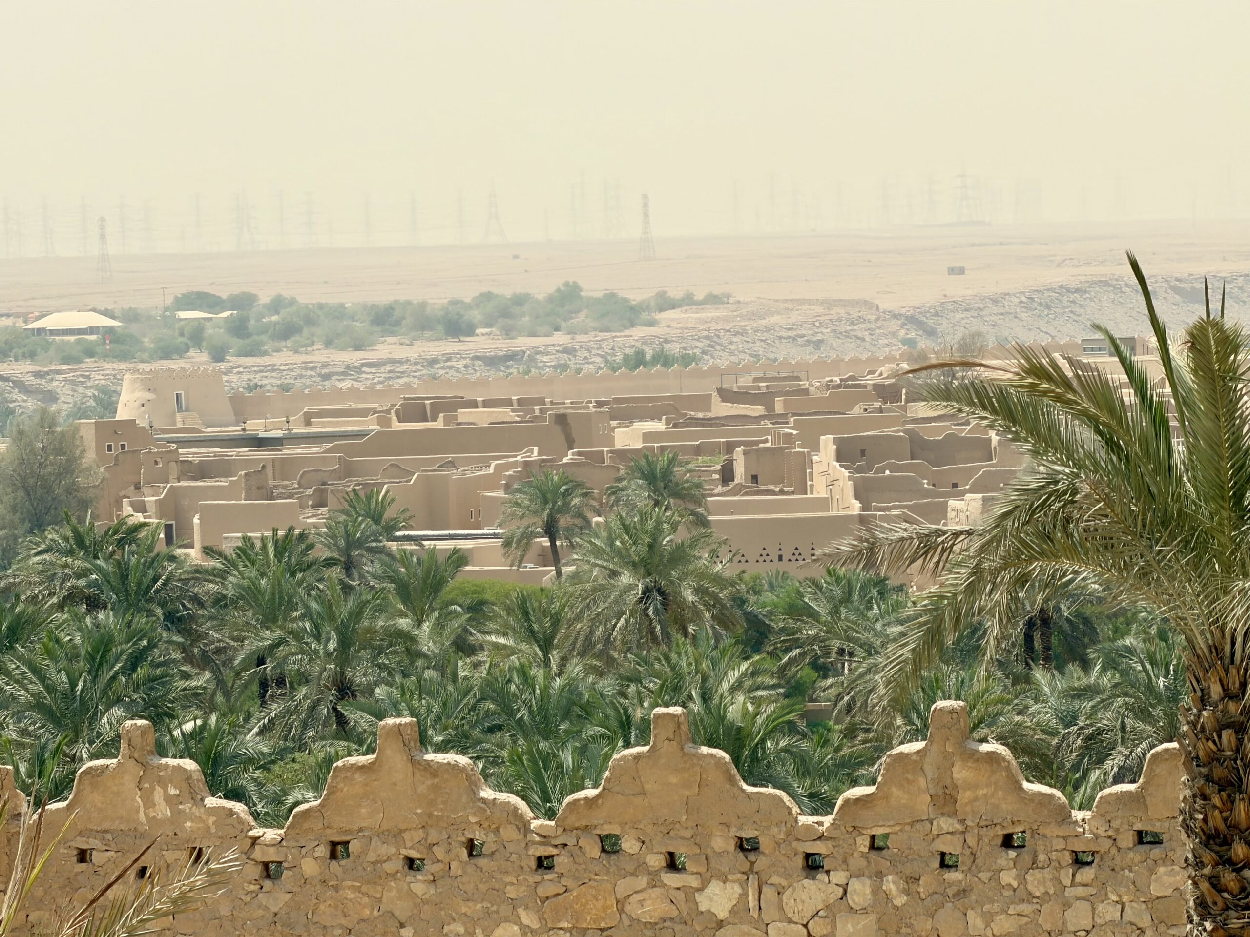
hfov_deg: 9.9
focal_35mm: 200
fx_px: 7222
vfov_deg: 7.4
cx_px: 625
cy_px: 468
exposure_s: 1/851
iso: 16
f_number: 2.8
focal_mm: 16.89
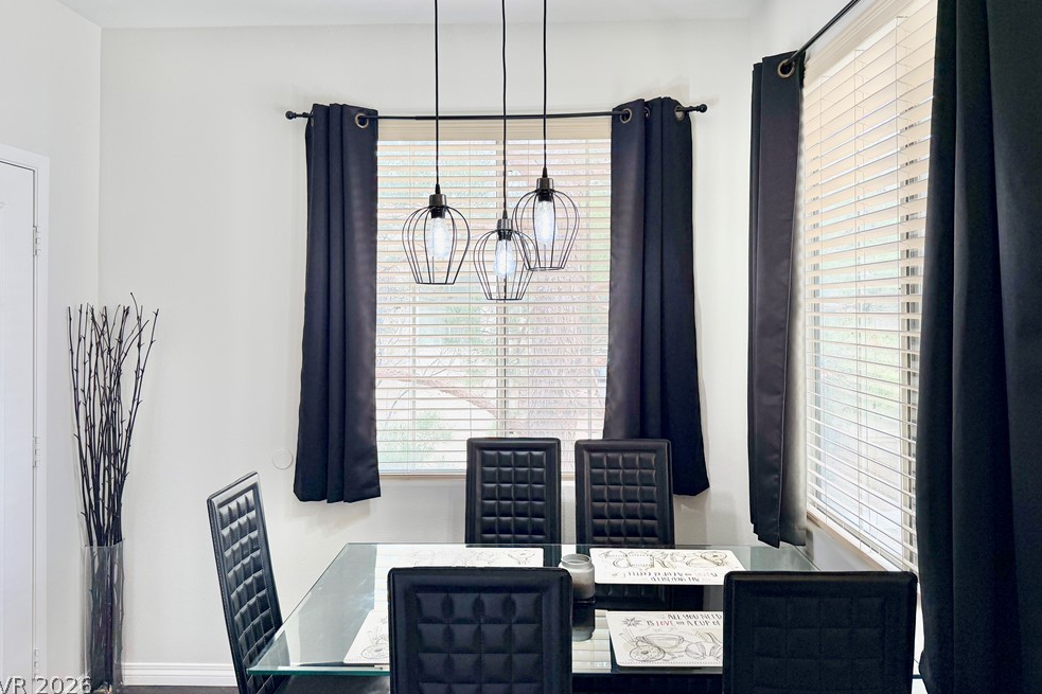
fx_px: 752
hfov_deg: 69.4
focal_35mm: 26
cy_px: 296
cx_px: 519
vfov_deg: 49.4
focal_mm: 6.76
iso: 80
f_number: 1.78
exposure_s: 1/168
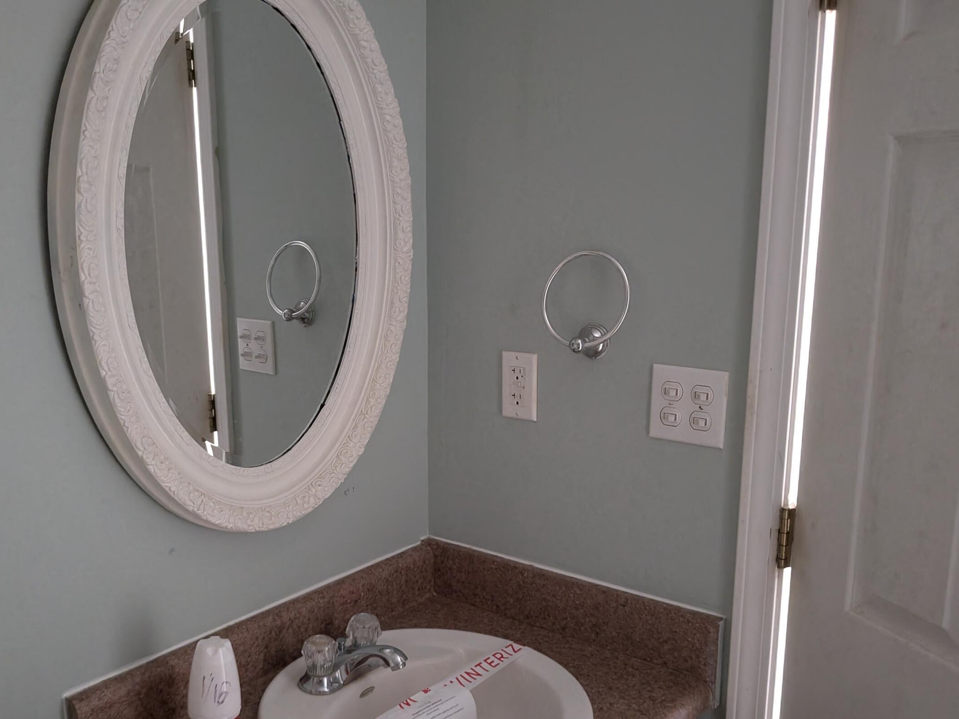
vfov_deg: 41.6
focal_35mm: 34
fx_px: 942
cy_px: 430
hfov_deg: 53.4
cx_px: 365
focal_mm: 4.53
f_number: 1.7
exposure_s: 1/14.2
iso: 712
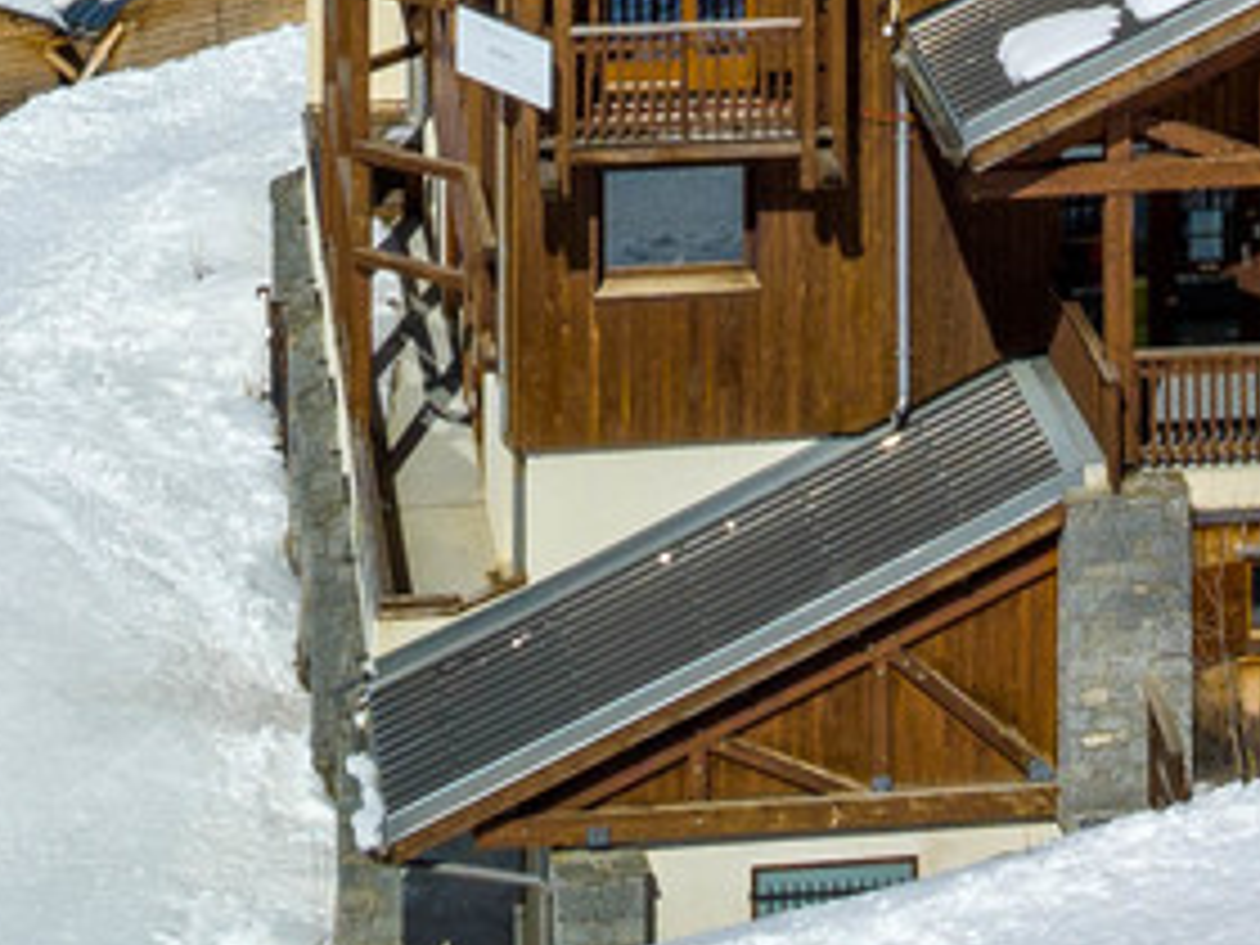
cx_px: 864
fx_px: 4987
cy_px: -1372
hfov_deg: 14.4
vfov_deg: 9.5
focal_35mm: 137
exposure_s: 1/400
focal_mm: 12.3
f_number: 11
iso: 100
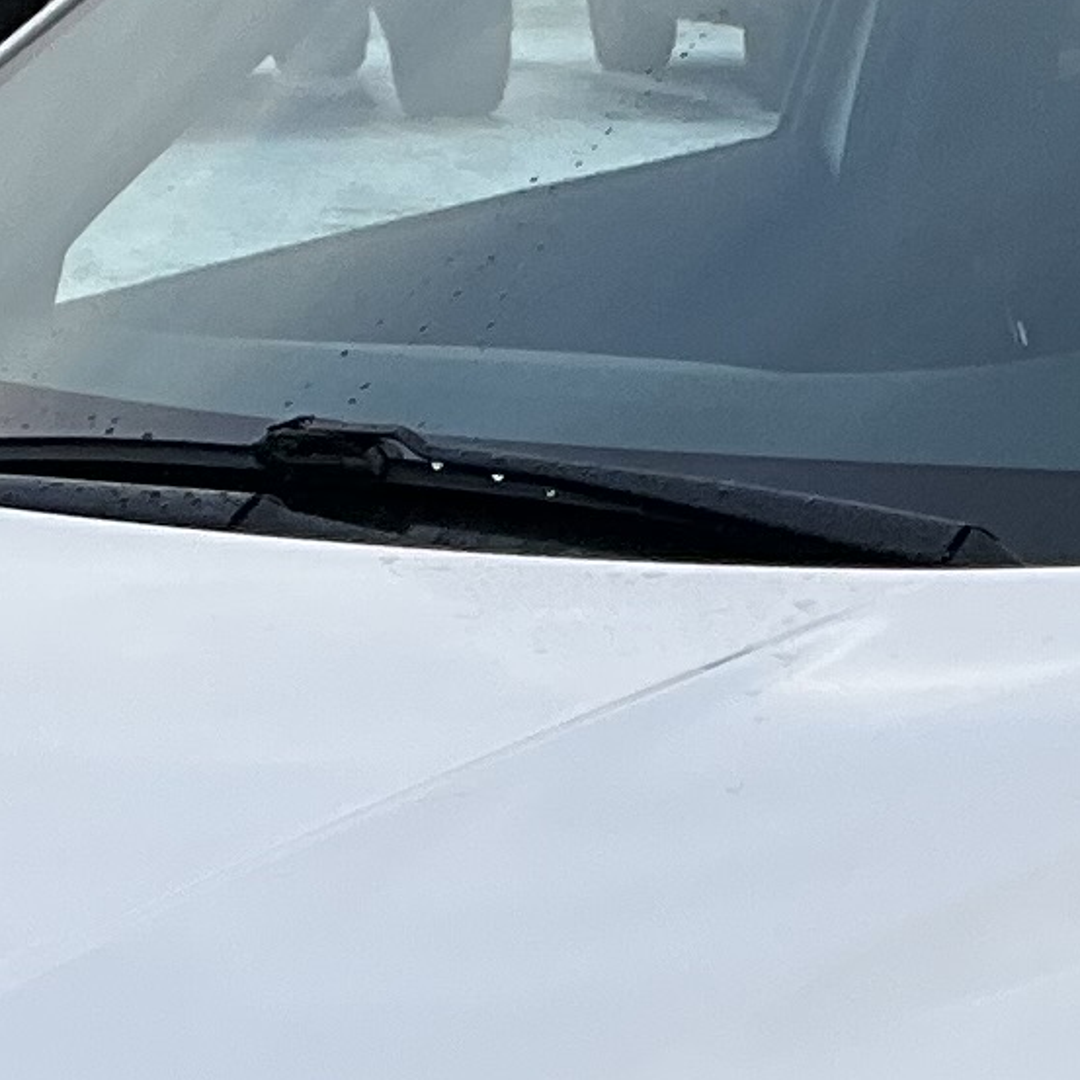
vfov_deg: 9.2
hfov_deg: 9.3
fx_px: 6601
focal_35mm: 187
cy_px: 1396
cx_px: 1059
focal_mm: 3
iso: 25
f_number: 1.8
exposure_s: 1/262
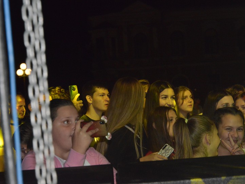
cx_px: 112
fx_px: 891
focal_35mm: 126
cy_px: 92
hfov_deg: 15.6
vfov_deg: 11.8
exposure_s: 1/125
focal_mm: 116
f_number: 8
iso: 6400
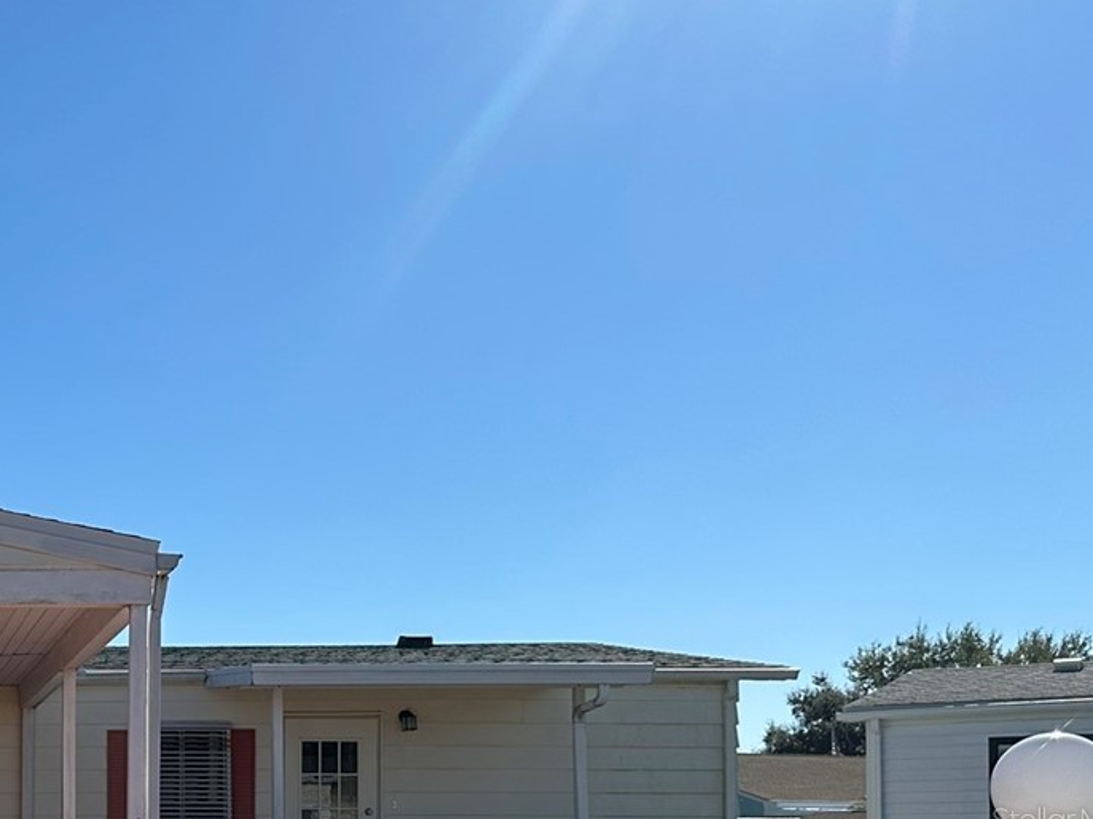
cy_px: 819
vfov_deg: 24.9
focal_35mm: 56
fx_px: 1768
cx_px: -132
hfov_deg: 30.5
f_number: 1.78
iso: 80
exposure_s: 1/7042
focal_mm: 6.86
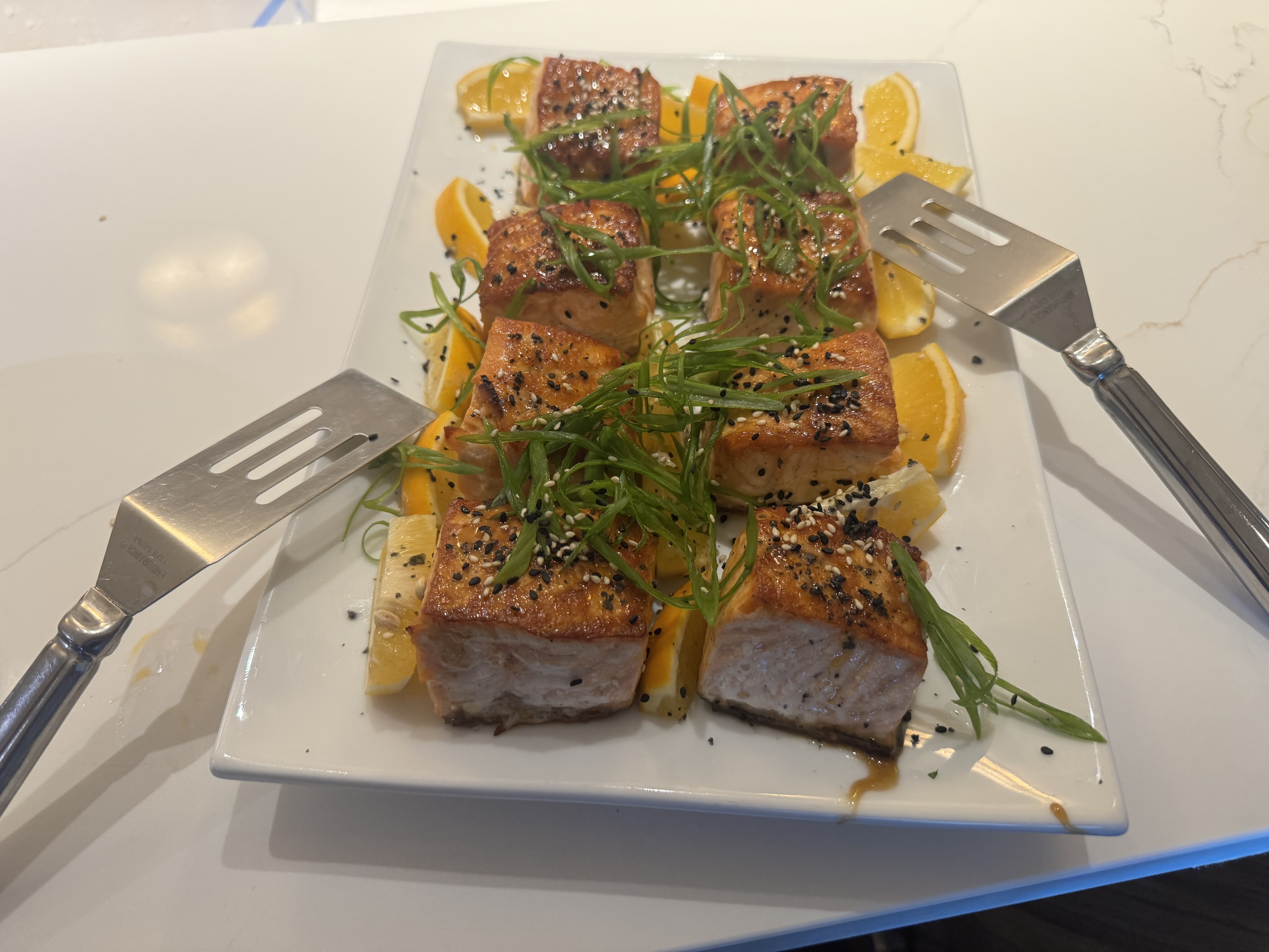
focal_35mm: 24
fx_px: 880
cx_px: 634
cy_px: 476
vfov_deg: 56.8
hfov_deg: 71.6
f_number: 1.78
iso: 250
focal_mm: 6.76
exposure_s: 1/60
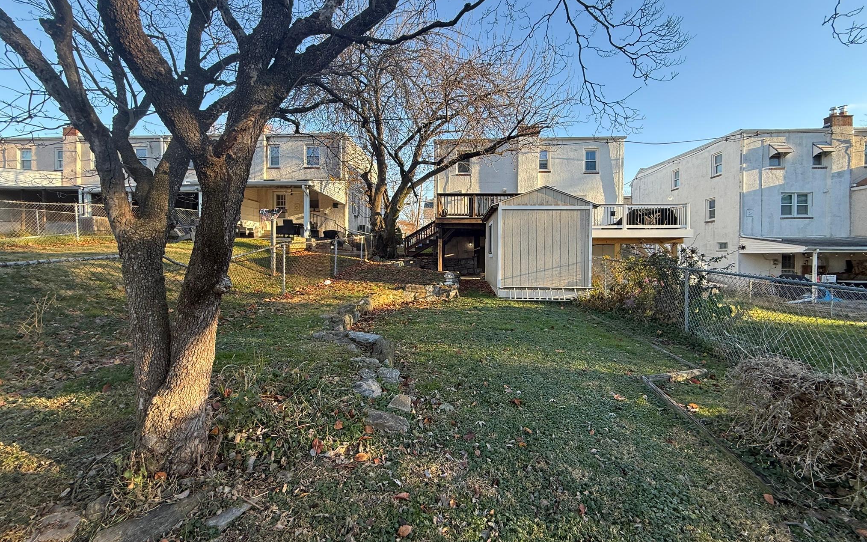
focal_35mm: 15
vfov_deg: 74.8
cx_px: 438
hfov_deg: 101.5
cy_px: 264
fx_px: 354
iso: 50
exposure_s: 1/218
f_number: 2.2
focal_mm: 2.22
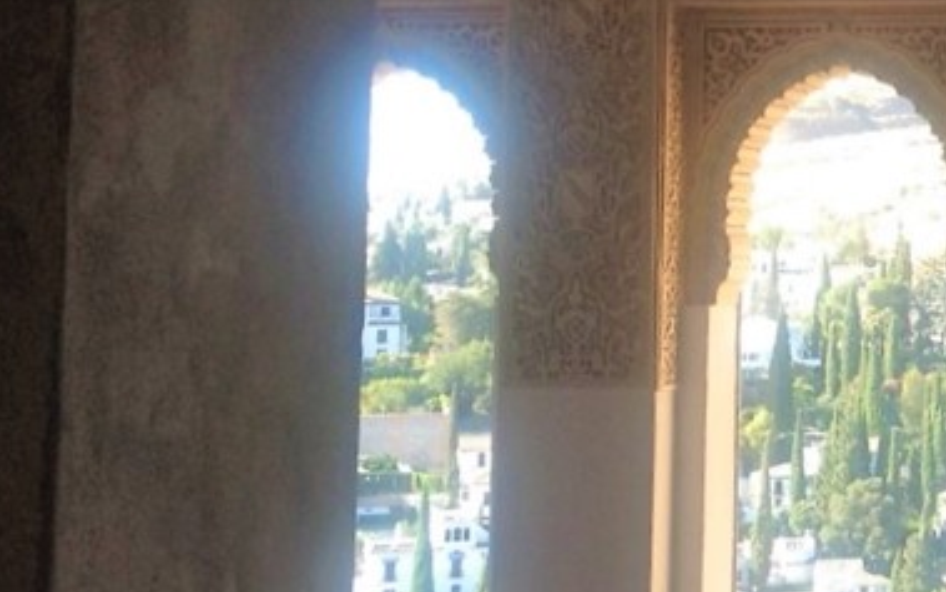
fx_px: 2424
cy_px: 52
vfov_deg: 13.8
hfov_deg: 20.5
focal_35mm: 94
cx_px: 1168
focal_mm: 4.28
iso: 50
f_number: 2.4
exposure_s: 1/161
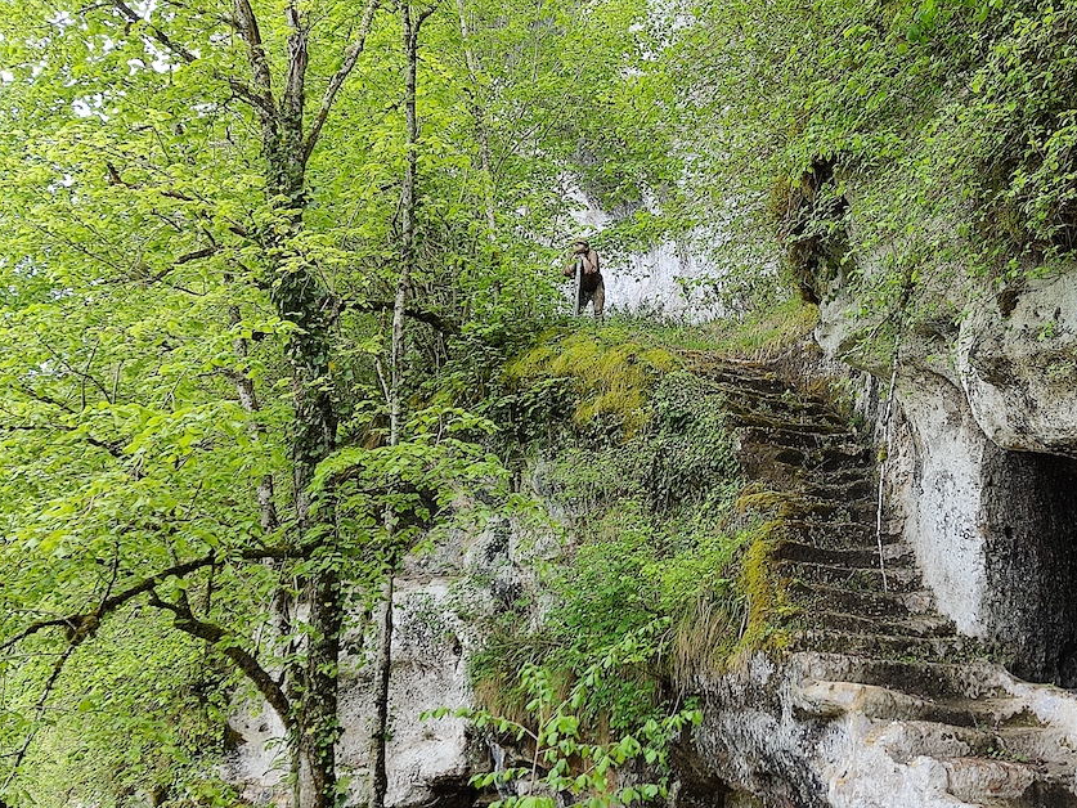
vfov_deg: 33.5
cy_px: 481
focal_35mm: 43
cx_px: 715
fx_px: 1338
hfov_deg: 43.3
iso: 67
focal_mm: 4.71
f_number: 1.79
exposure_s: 1/100
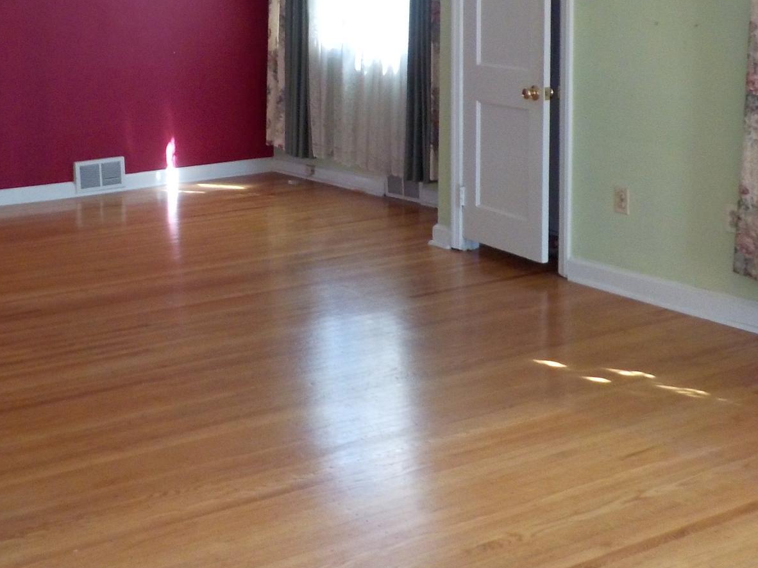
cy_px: 99
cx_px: 199
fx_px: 1138
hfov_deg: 36.1
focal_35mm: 52
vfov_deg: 27.4
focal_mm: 4.1
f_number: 3.3
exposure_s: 1/30
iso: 280
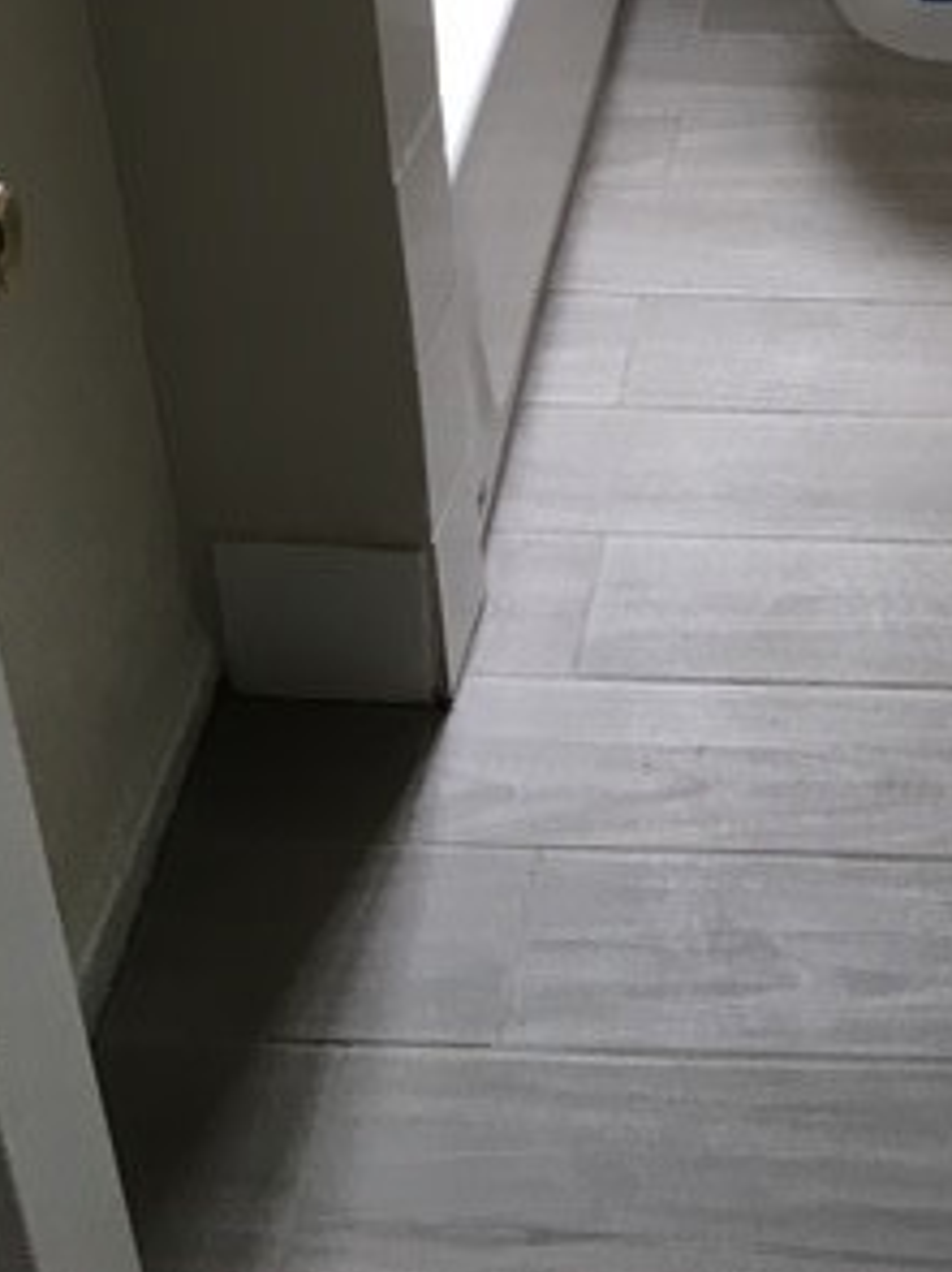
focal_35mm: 63
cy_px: -43
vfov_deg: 28.5
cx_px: 974
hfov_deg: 22.3
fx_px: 2312
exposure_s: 1/30
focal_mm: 4.15
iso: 32
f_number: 2.2
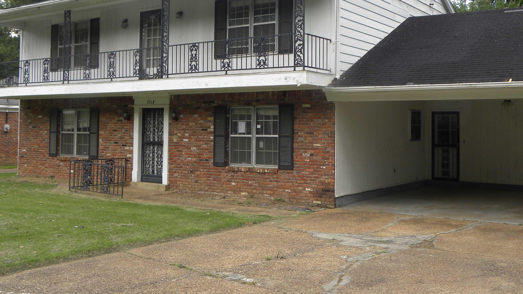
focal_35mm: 42
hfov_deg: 48.2
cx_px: 301
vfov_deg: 28.2
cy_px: 106
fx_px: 582
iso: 64
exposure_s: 1/117
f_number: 3.5
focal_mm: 5.9
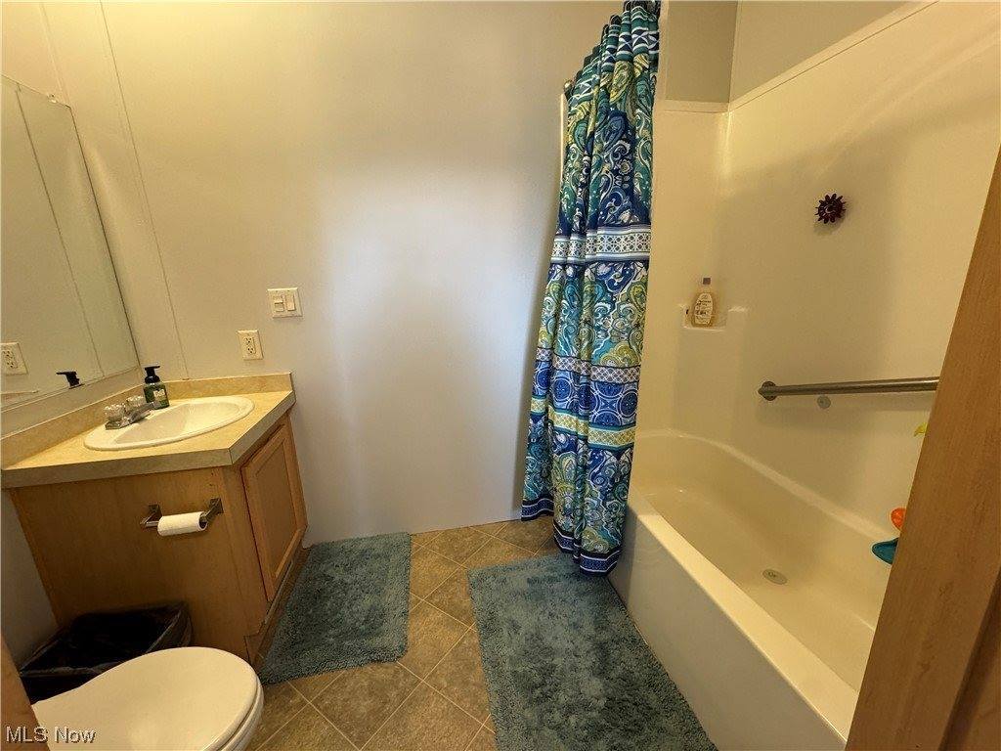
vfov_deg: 85.7
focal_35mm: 14
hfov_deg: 102.1
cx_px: 500
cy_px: 376
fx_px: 405
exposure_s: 1/60
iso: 400
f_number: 2.2
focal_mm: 2.22
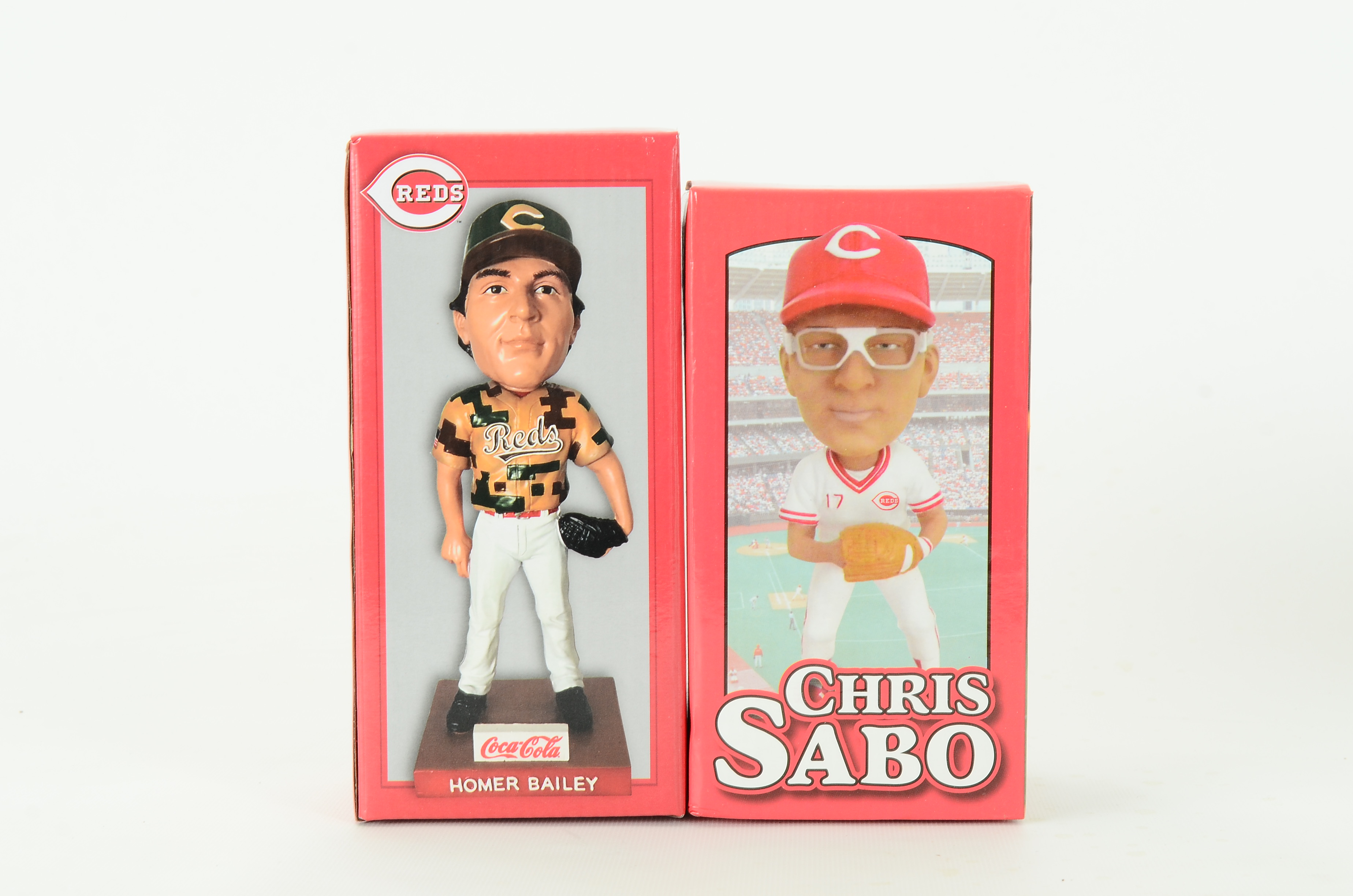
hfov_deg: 24.7
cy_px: 448
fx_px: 3094
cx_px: 676
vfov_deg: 16.5
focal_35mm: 82
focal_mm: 55
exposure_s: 1/80
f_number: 11
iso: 250
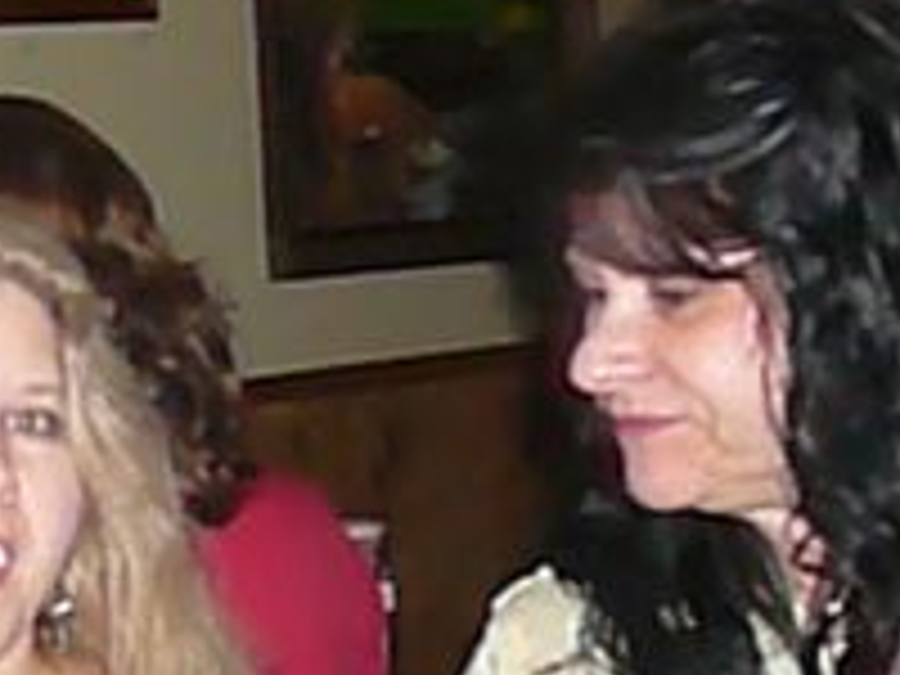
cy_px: 796
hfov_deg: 14.1
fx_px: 3406
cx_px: -464
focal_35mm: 131
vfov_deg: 11.1
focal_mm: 6.1
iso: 800
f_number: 3.1
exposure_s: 1/30
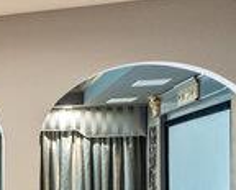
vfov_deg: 14.7
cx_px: -567
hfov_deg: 9.9
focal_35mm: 104
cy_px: 176
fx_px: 728
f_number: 5.6
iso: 1600
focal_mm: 16
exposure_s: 1/10
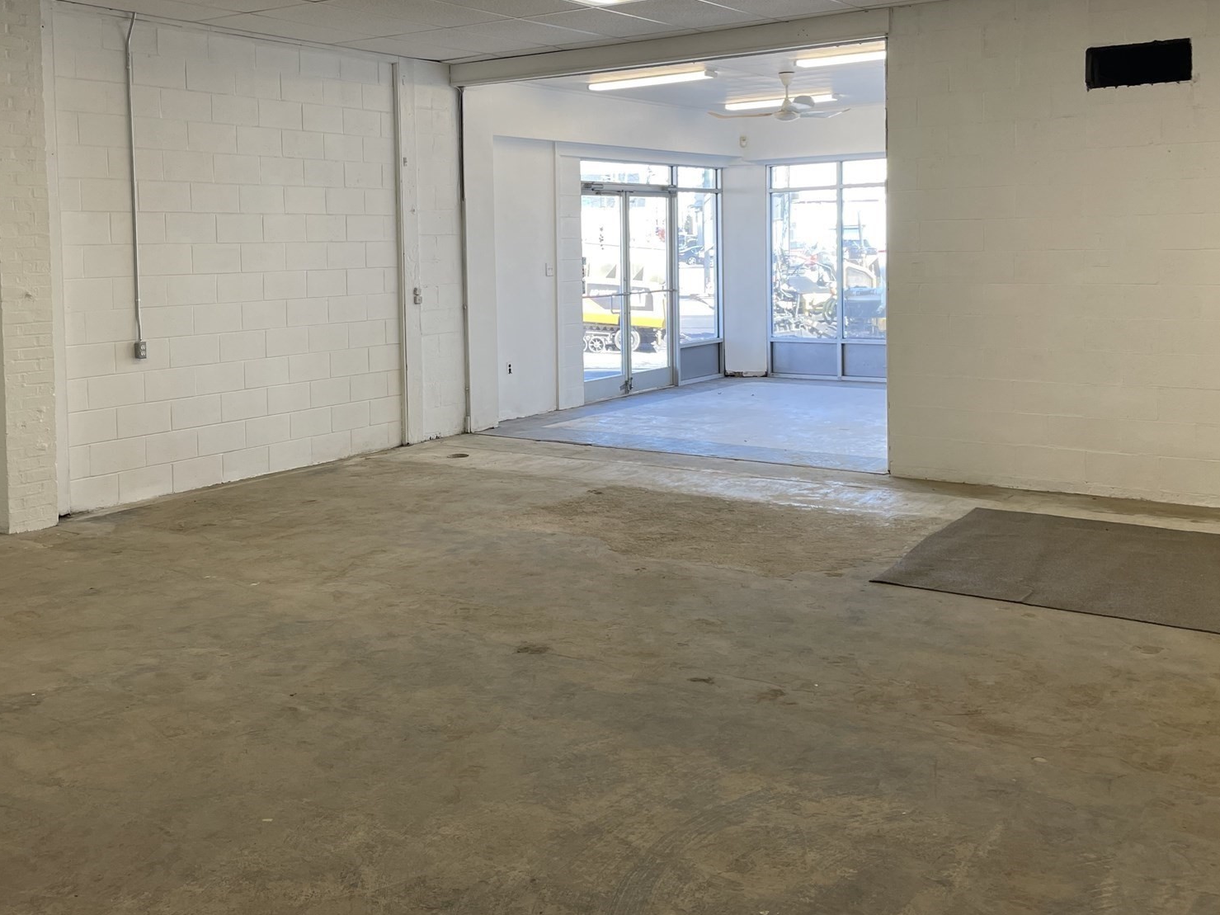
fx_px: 1269
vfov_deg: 39.3
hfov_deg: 51.3
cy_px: 316
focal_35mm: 36
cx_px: 559
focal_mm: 4.2
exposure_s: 1/120
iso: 40
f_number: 1.6
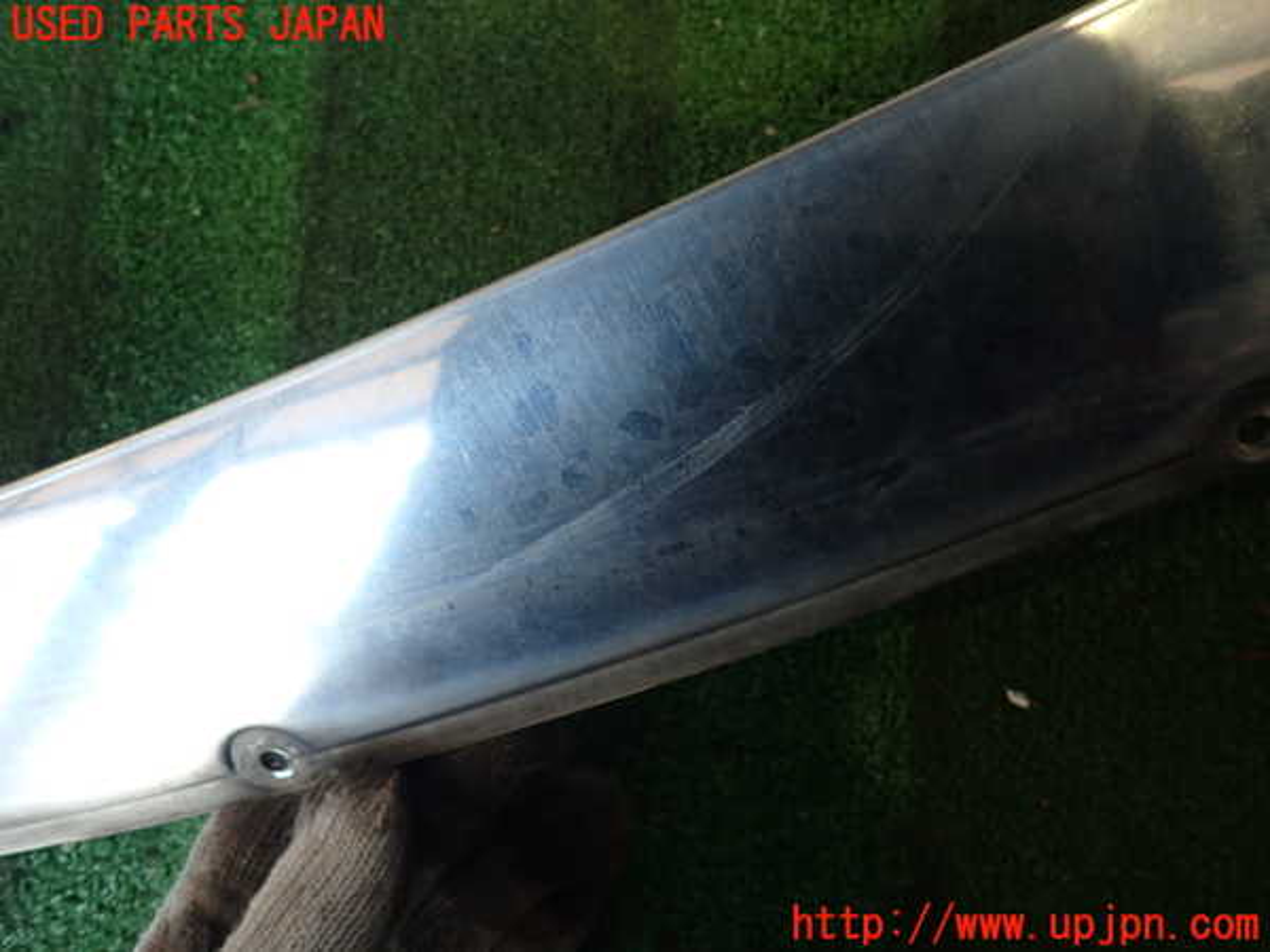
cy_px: 476
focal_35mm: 25
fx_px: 917
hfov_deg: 69.4
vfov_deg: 54.9
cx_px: 635
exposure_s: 1/60
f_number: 2
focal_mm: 4.5
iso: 200
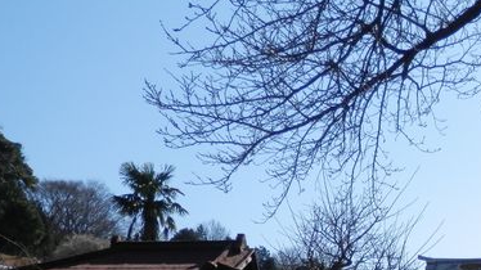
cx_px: 437
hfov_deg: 26.6
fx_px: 982
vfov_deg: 14.8
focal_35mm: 77
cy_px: 373
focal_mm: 6
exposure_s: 1/160
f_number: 9.7
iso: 80
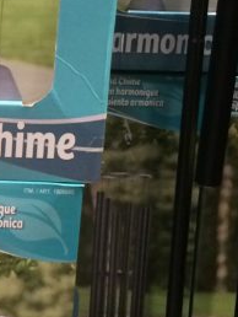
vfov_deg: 17.0
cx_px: -135
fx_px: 1052
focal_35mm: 115
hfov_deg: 12.2
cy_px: 70
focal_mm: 4.15
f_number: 2.2
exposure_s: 1/30
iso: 200
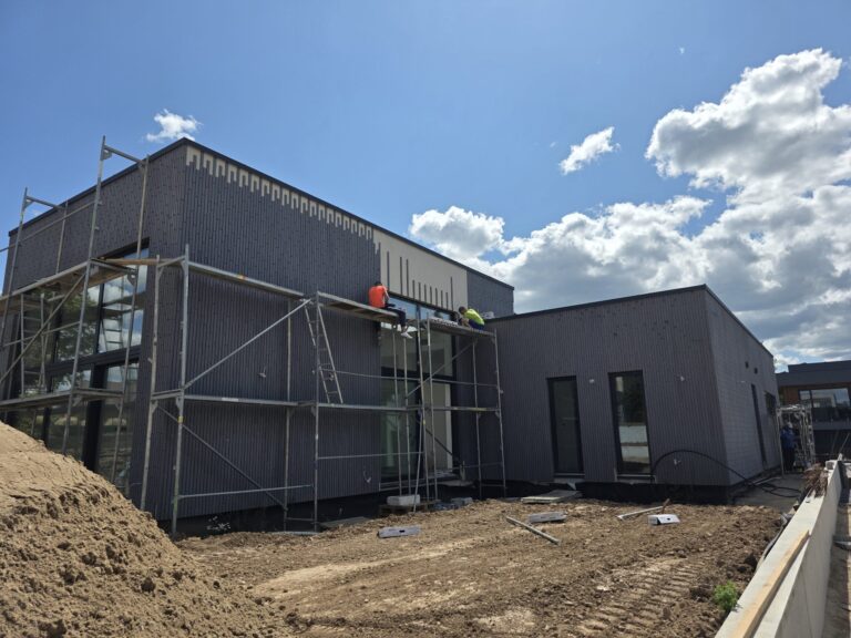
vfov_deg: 58.9
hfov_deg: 73.9
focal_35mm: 23
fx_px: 565
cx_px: 426
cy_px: 319
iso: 64
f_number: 1.7
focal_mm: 6.3
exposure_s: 1/7944
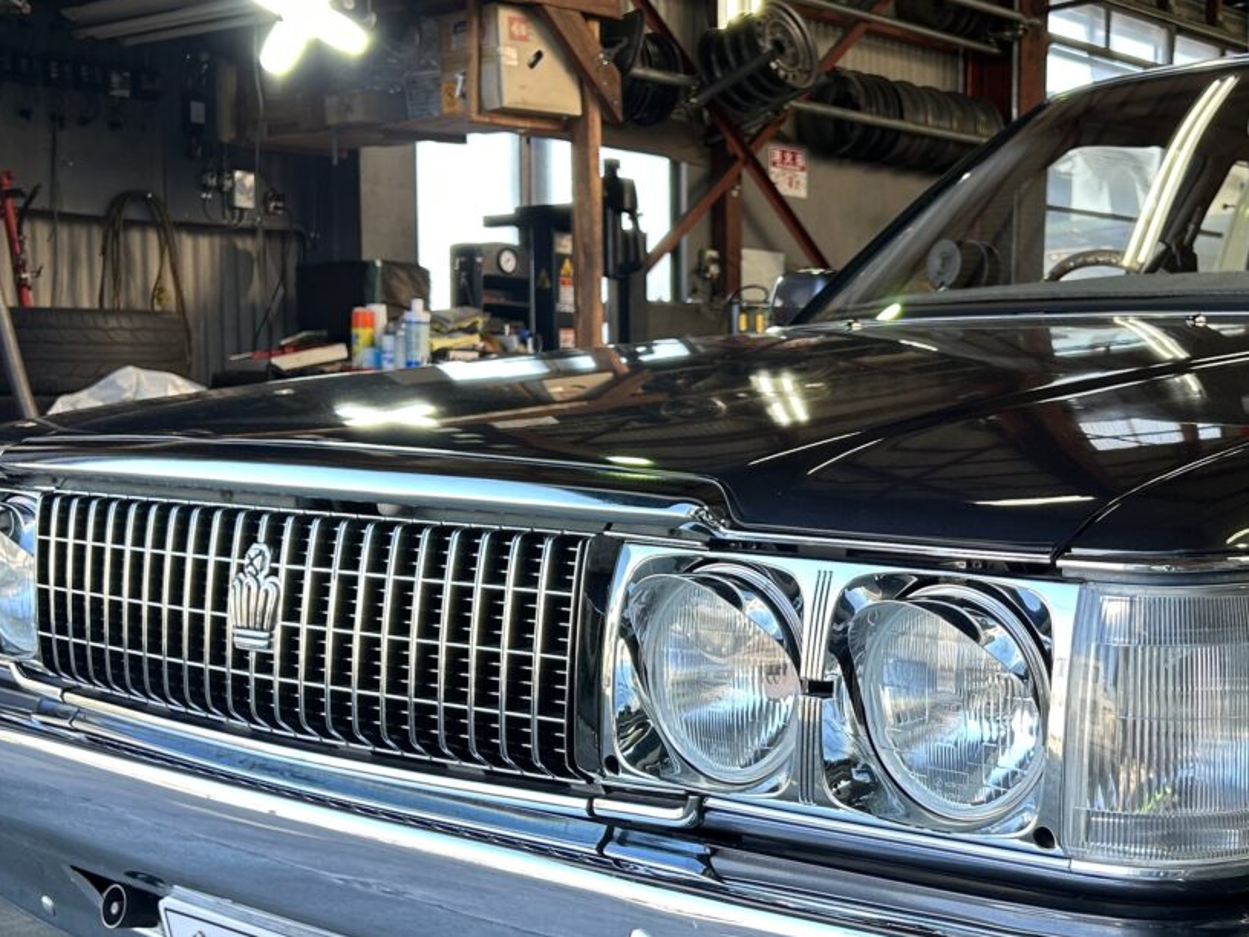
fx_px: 1840
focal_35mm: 51
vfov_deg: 28.4
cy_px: 609
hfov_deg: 36.5
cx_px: 964
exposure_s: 1/120
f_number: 1.5
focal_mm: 5.7
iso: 50
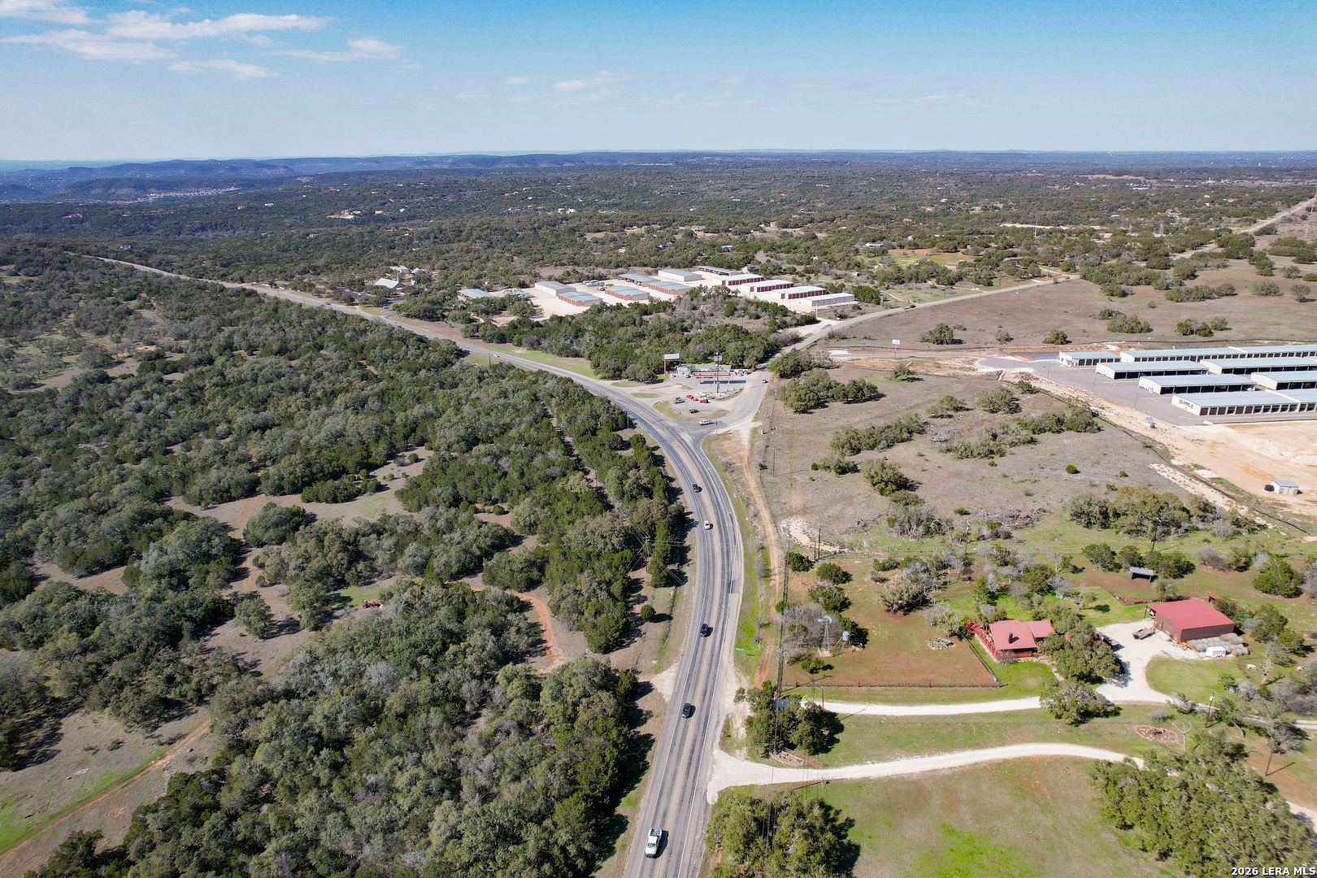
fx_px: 805
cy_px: 439
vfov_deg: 57.2
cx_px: 658
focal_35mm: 22
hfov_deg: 78.6
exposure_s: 1/2000
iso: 100
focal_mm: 8.38
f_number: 2.8
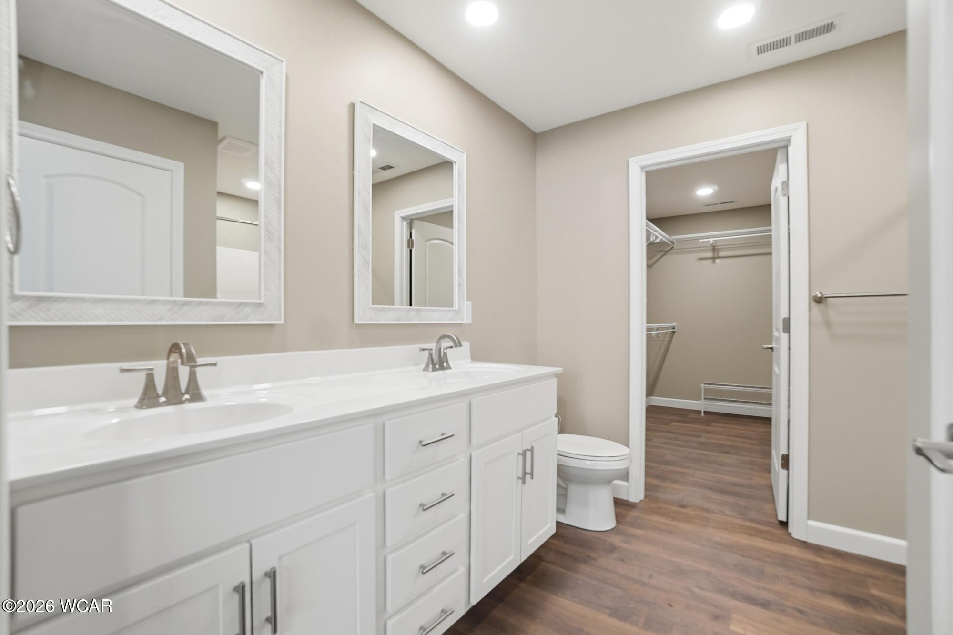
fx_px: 397
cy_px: 318
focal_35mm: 15
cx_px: 476
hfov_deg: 100.4
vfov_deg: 77.3
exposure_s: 1/200
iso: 125
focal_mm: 10
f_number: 5.6
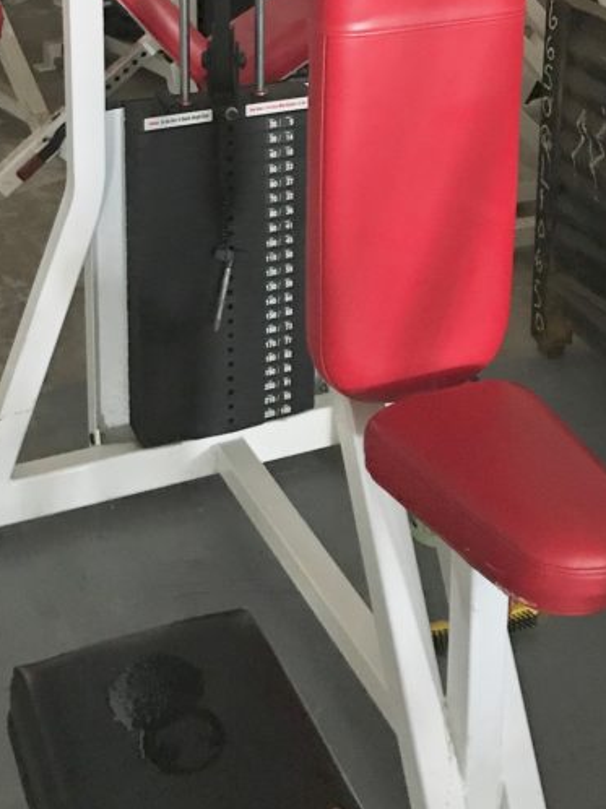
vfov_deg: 30.1
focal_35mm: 60
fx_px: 1402
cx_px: 275
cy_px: 14
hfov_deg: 24.4
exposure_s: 1/7
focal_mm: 3.99
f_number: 1.8
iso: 100
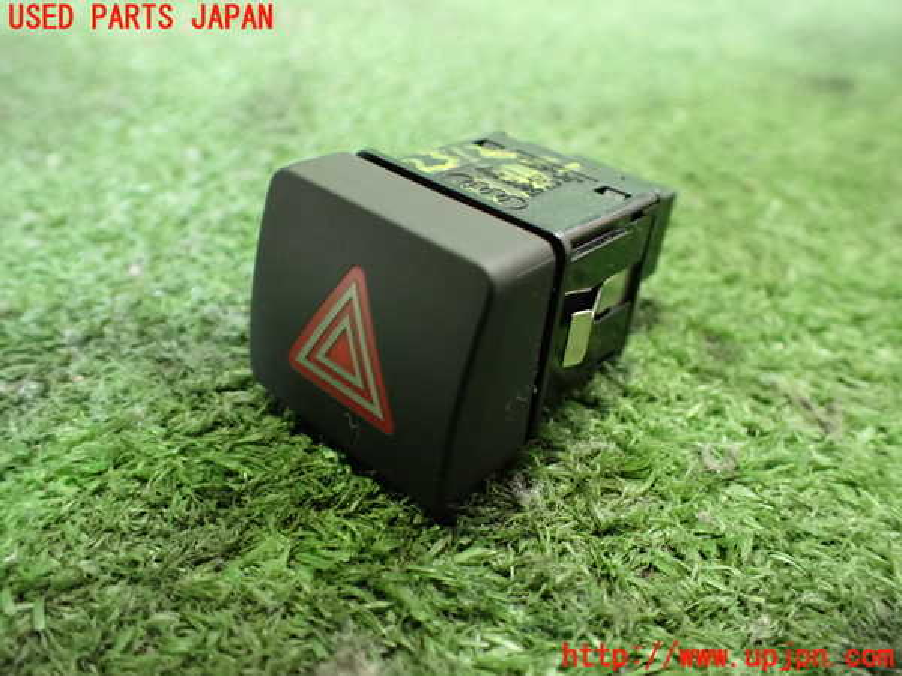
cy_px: 338
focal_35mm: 30
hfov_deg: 60.0
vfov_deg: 46.8
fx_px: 782
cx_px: 451
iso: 1250
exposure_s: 1/30
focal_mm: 5.4
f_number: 2.3
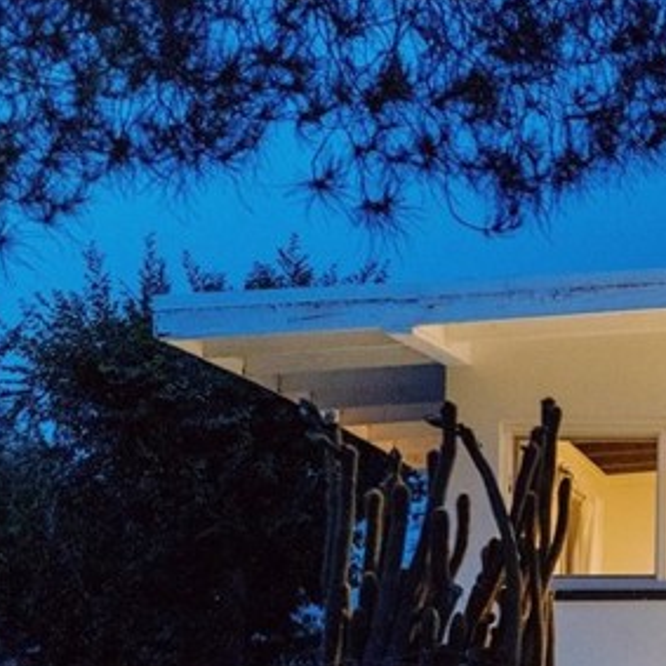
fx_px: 1872
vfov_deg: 20.0
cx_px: 1174
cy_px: 528
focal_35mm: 86
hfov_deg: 16.9
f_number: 2.5
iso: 3200
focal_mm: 28
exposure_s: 1/50
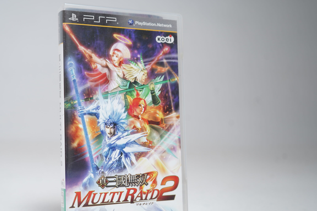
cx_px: 123
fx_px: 414
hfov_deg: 41.7
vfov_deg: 28.6
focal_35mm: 47
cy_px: 121
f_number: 5
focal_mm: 38
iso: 64
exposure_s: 1/4
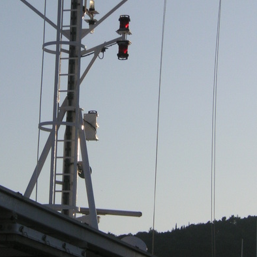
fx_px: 1386
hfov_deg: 10.6
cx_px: 77
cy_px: 63
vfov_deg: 10.6
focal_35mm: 165
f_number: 13
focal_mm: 15.2
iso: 50
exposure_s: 1/180
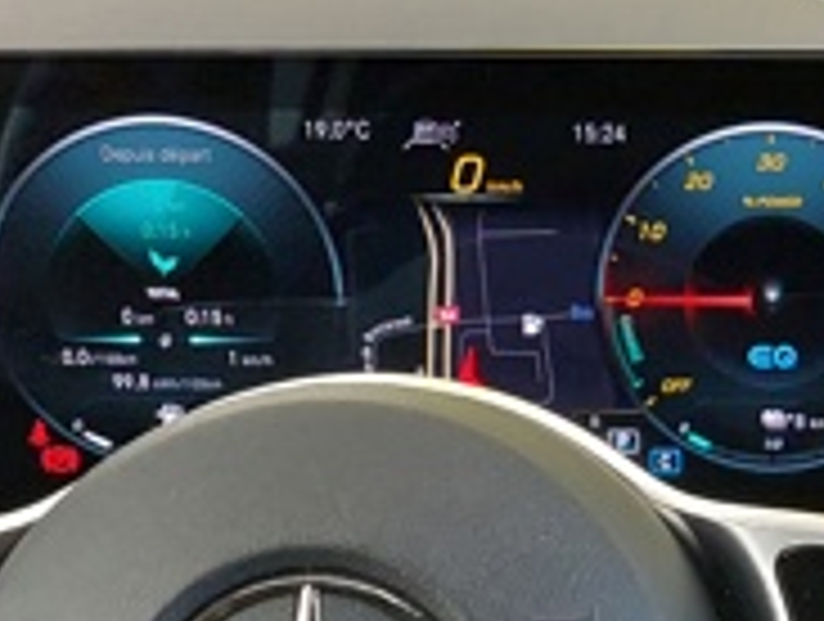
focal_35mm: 109
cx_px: 964
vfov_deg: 13.5
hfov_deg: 17.3
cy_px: 531
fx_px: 2600
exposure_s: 1/50
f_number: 1.8
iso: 500
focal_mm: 5.23
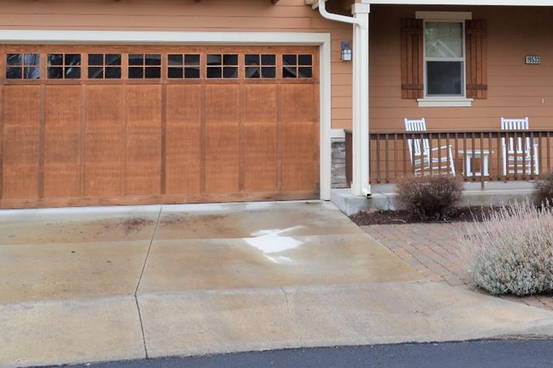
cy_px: 18
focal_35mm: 56
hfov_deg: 35.2
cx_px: 380
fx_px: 860
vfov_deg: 23.4
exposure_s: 1/125
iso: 125
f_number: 5.6
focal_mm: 18
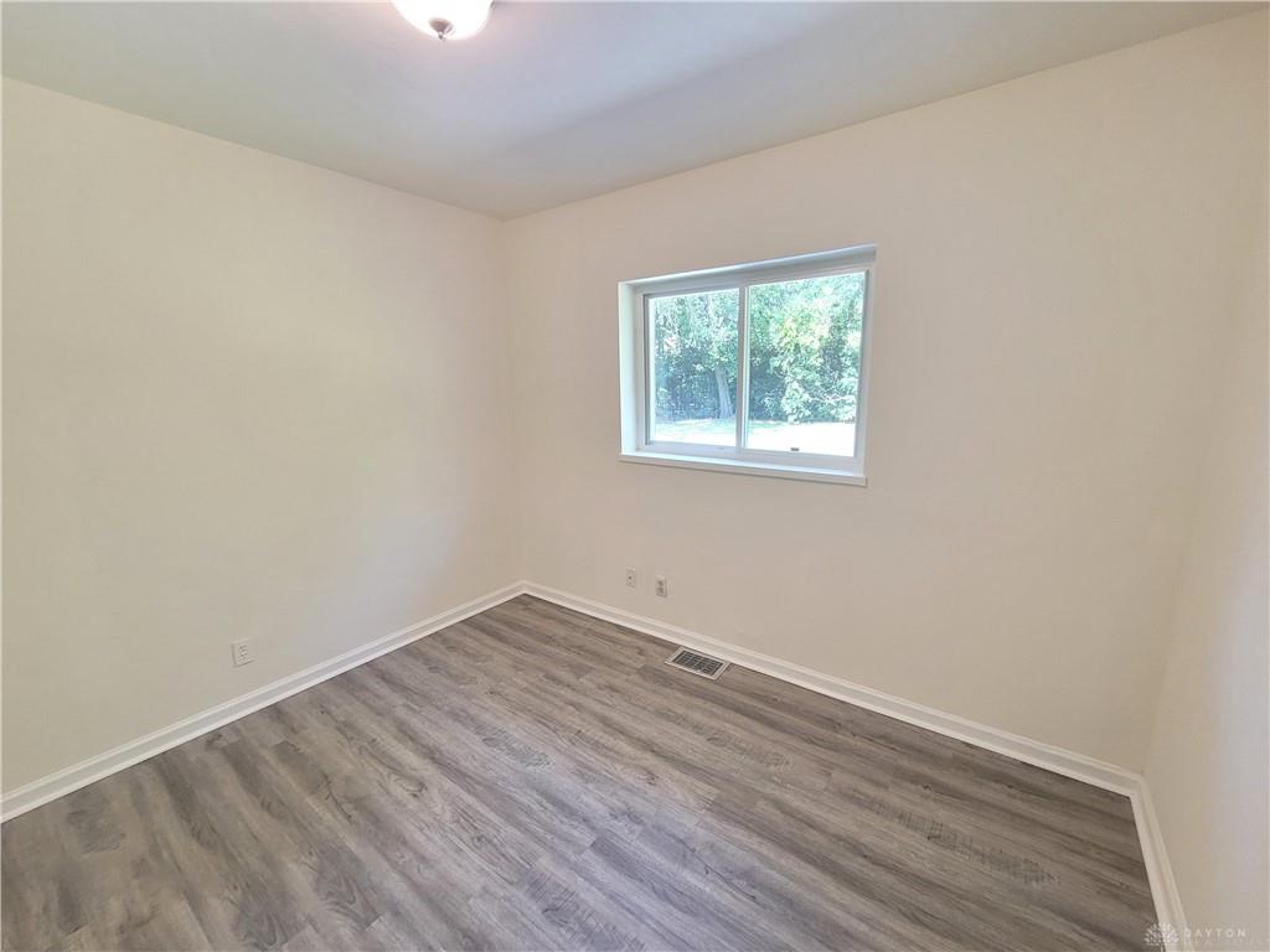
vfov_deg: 89.9
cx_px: 635
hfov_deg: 106.2
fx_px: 477
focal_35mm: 13
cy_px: 476
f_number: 2.2
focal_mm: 2.2
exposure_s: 1/60
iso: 320
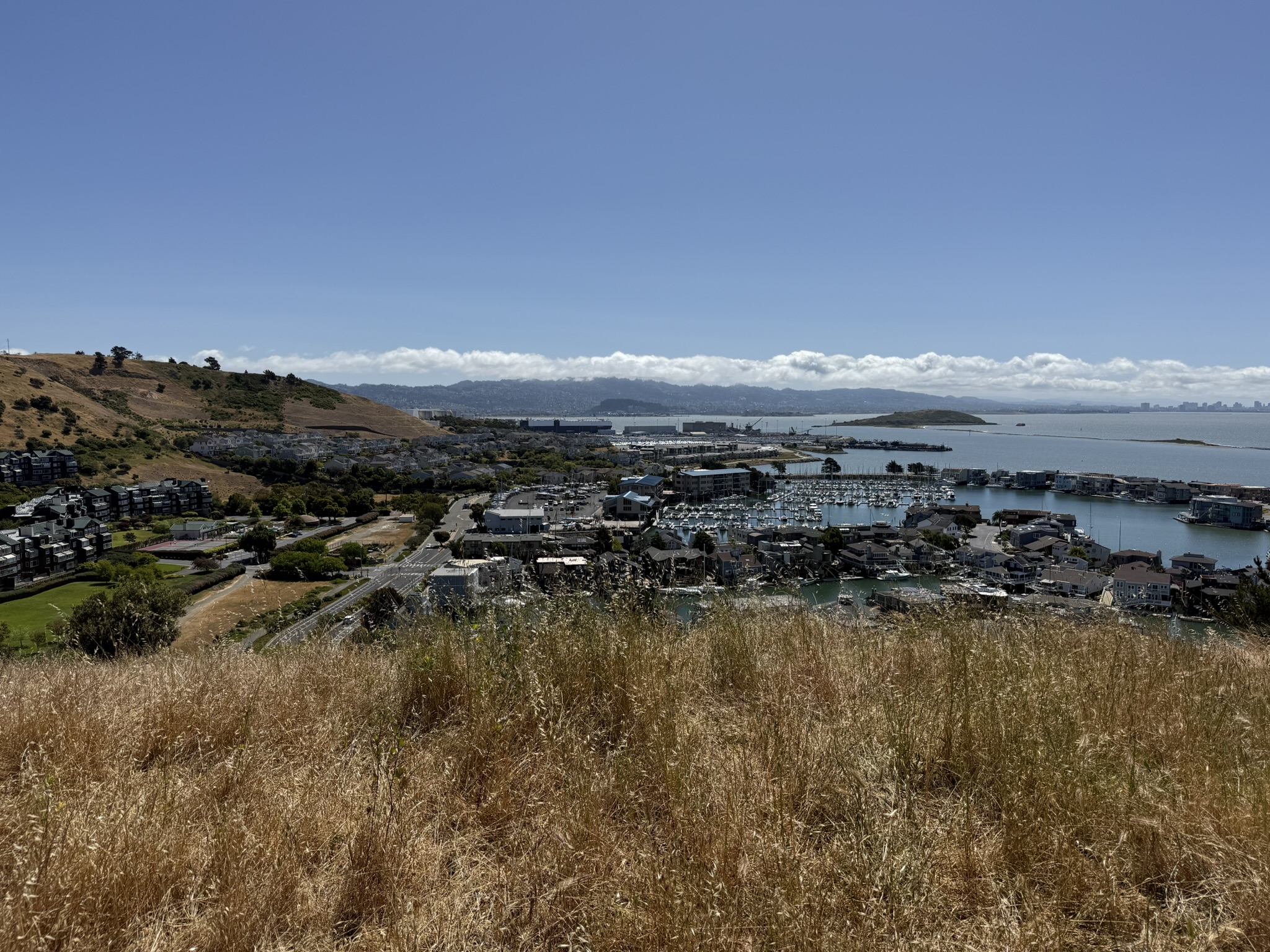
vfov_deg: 56.8
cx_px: 635
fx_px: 881
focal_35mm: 24
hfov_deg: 71.6
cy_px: 476
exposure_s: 1/9091
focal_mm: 6.76
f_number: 1.78
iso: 80
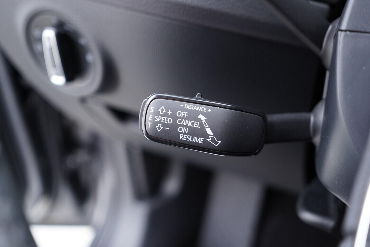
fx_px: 370
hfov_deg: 53.1
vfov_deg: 36.9
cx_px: 185
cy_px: 124
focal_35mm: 36
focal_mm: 24
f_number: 2.8
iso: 500
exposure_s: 1/40
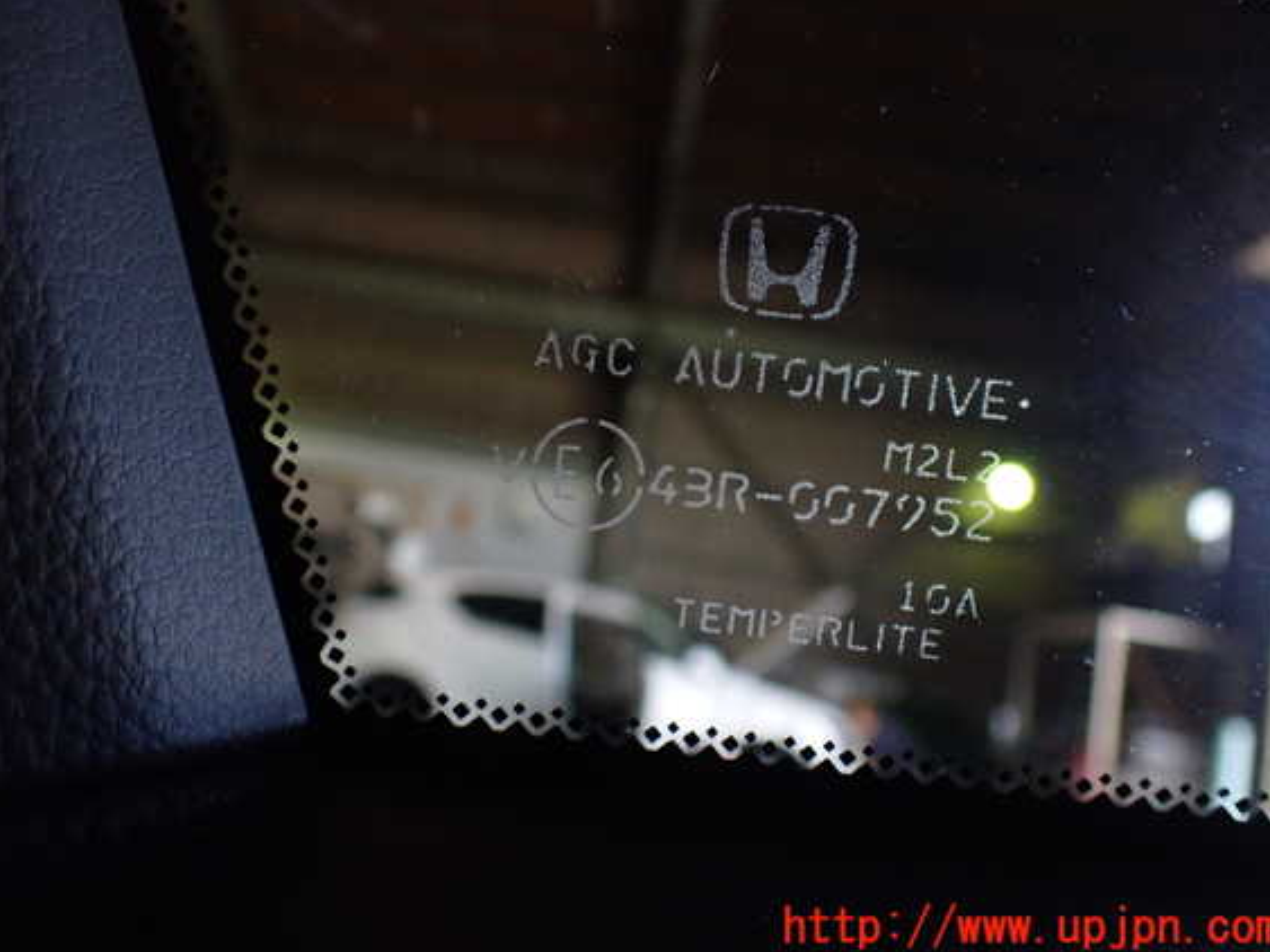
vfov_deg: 44.1
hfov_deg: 56.8
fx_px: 1174
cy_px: 449
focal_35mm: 32
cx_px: 616
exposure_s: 1/125
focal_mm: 5.4
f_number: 2.3
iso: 500
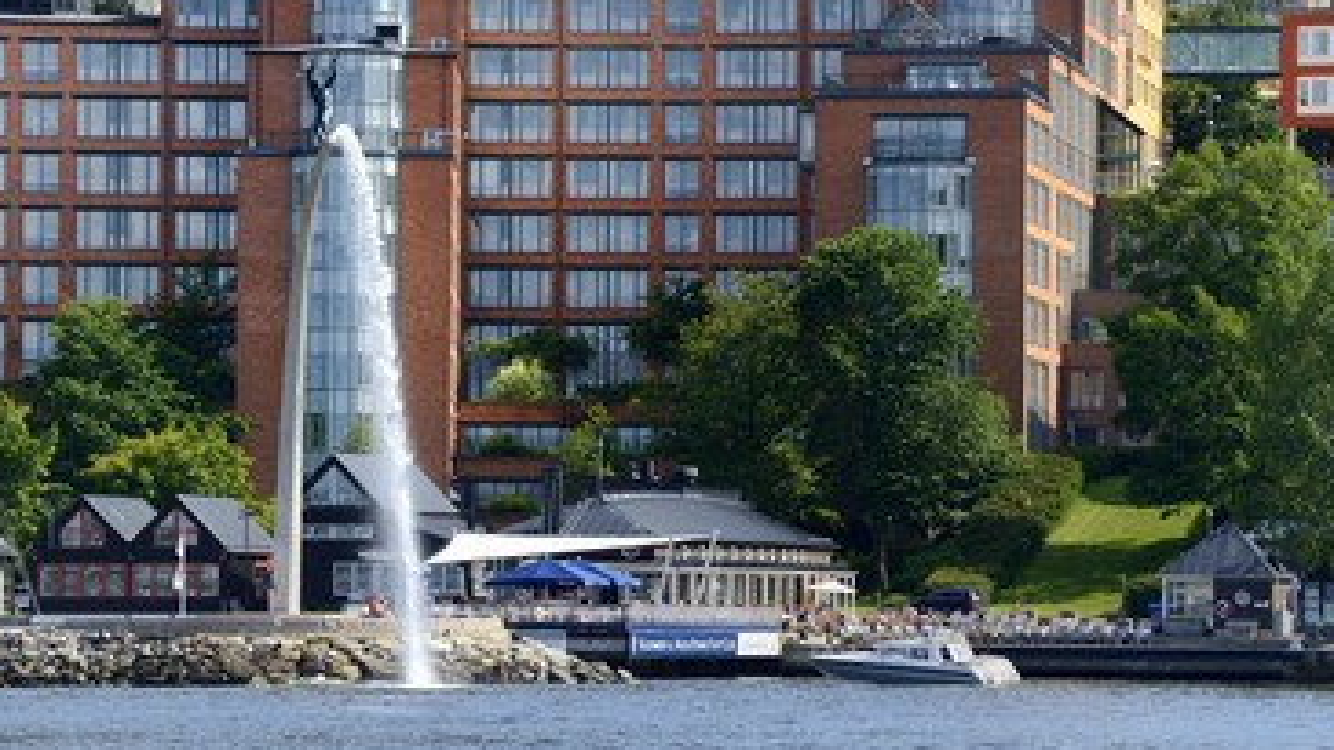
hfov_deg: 10.2
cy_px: 333
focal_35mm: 211
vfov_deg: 5.7
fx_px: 7461
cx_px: 680
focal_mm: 175
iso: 200
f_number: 9
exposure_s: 1/400
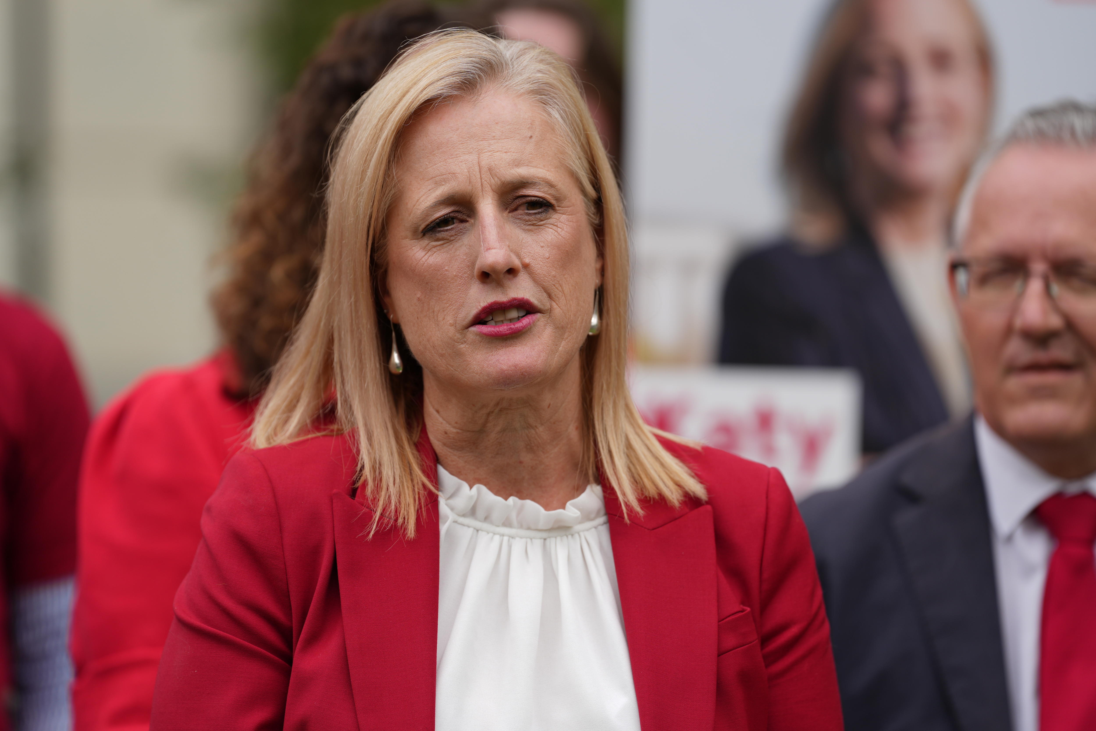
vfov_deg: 6.9
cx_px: 548
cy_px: 366
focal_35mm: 200
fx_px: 6088
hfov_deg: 10.3
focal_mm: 200
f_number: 3.2
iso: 80
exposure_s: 1/500
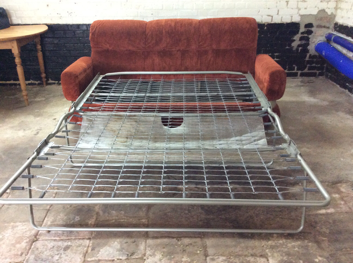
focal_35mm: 32
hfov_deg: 56.9
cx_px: 176
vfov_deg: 44.1
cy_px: 132
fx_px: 326
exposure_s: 1/25
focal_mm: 3.3
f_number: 2.4
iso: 250
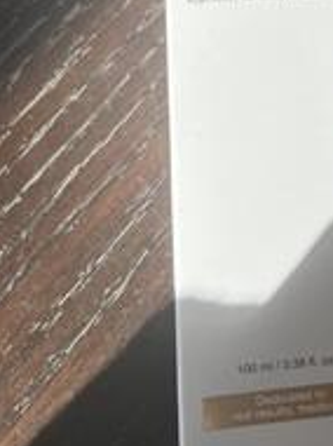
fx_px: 758
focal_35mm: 59
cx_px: 347
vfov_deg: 32.6
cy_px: 178
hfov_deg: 23.5
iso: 32
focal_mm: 3.99
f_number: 1.8
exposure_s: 1/552
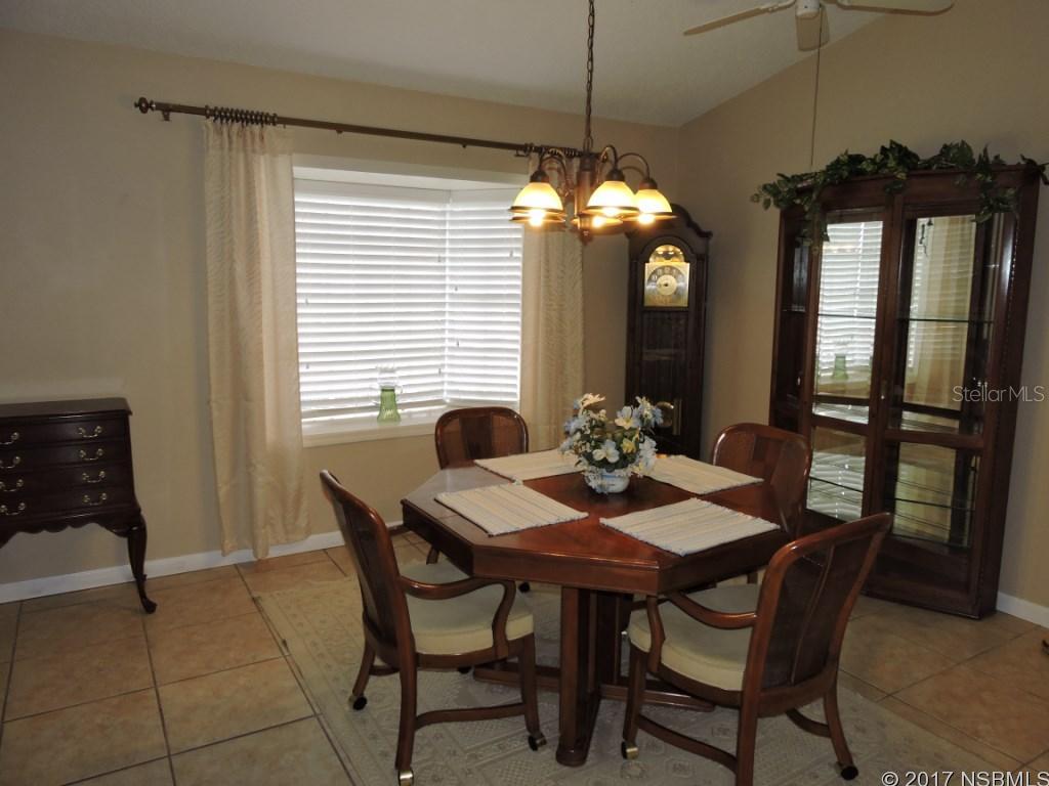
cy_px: 393
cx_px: 524
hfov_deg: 71.6
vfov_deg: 56.8
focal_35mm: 24
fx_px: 727
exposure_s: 1/40
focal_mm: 4.3
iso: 180
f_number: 3.3
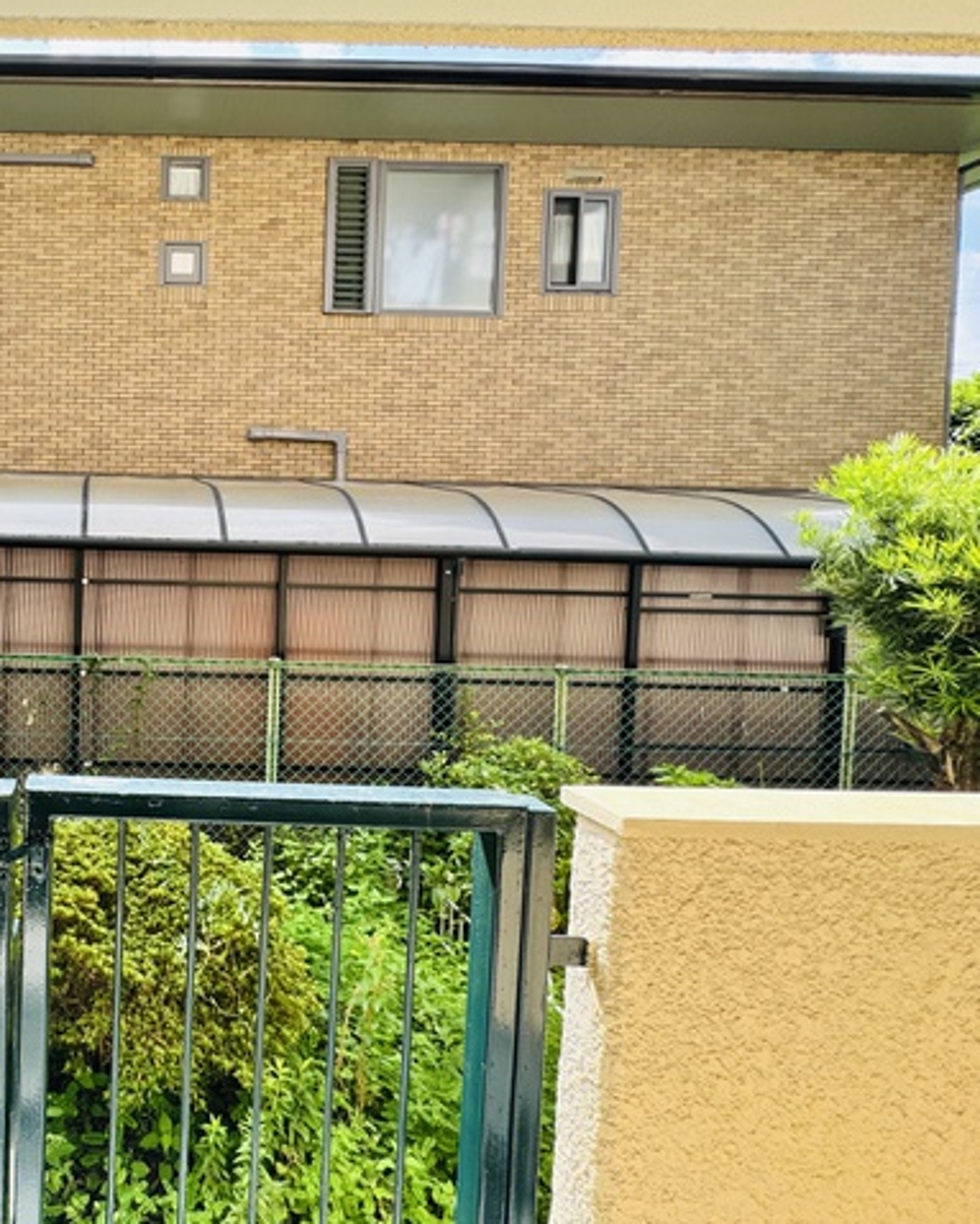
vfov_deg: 80.2
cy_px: 560
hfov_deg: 57.9
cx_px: 90
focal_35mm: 20
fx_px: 724
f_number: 2.2
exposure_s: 1/354
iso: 40
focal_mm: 2.22
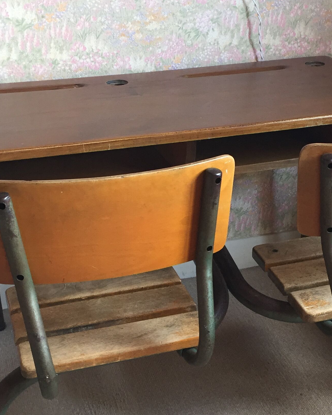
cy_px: 269
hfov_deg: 26.6
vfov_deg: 32.8
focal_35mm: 57
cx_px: 213
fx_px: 700
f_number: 2.2
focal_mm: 4.15
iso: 125
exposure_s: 1/33
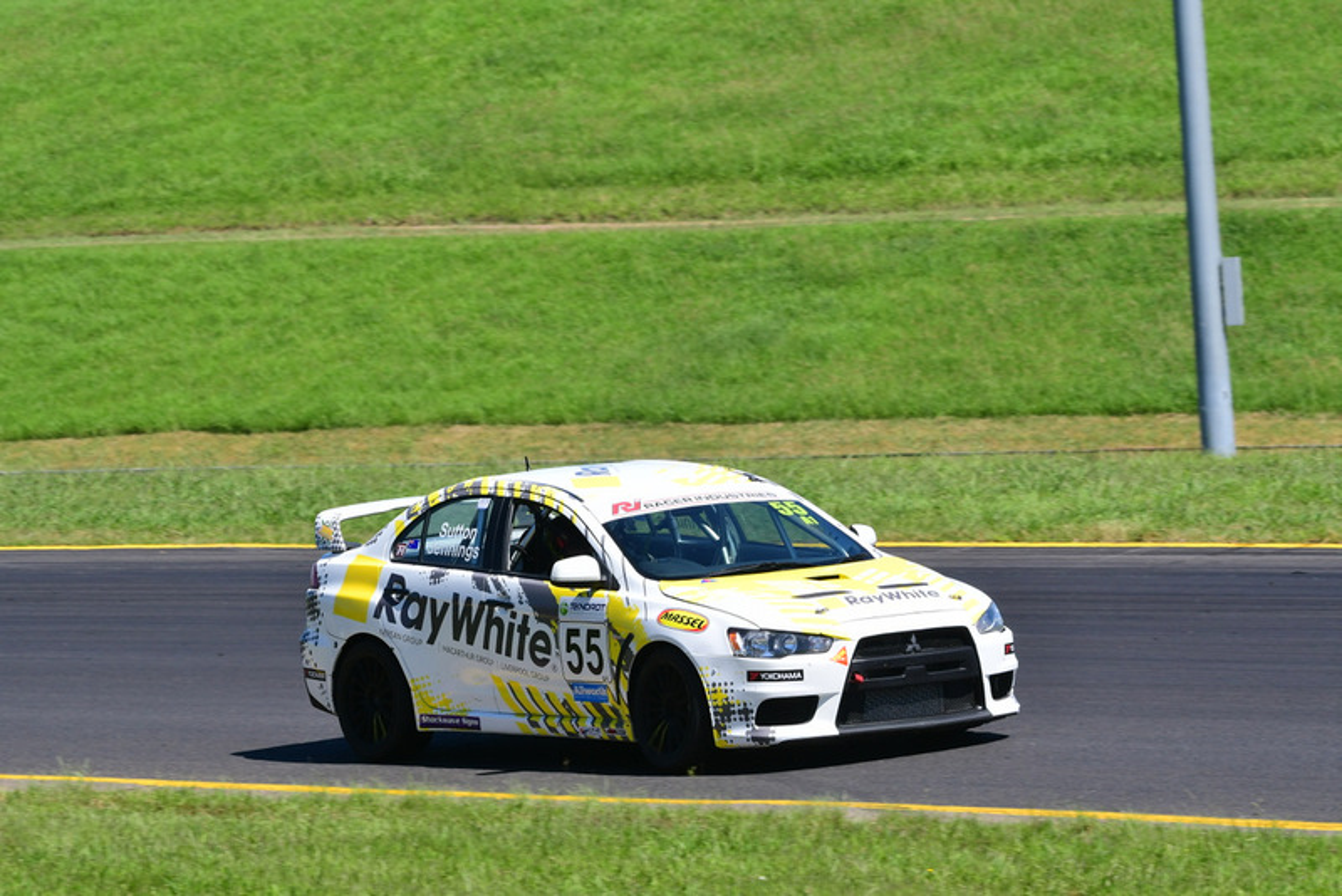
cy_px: 448
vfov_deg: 4.6
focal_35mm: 300
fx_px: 11187
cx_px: 671
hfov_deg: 6.9
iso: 500
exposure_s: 1/640
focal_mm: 200
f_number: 11
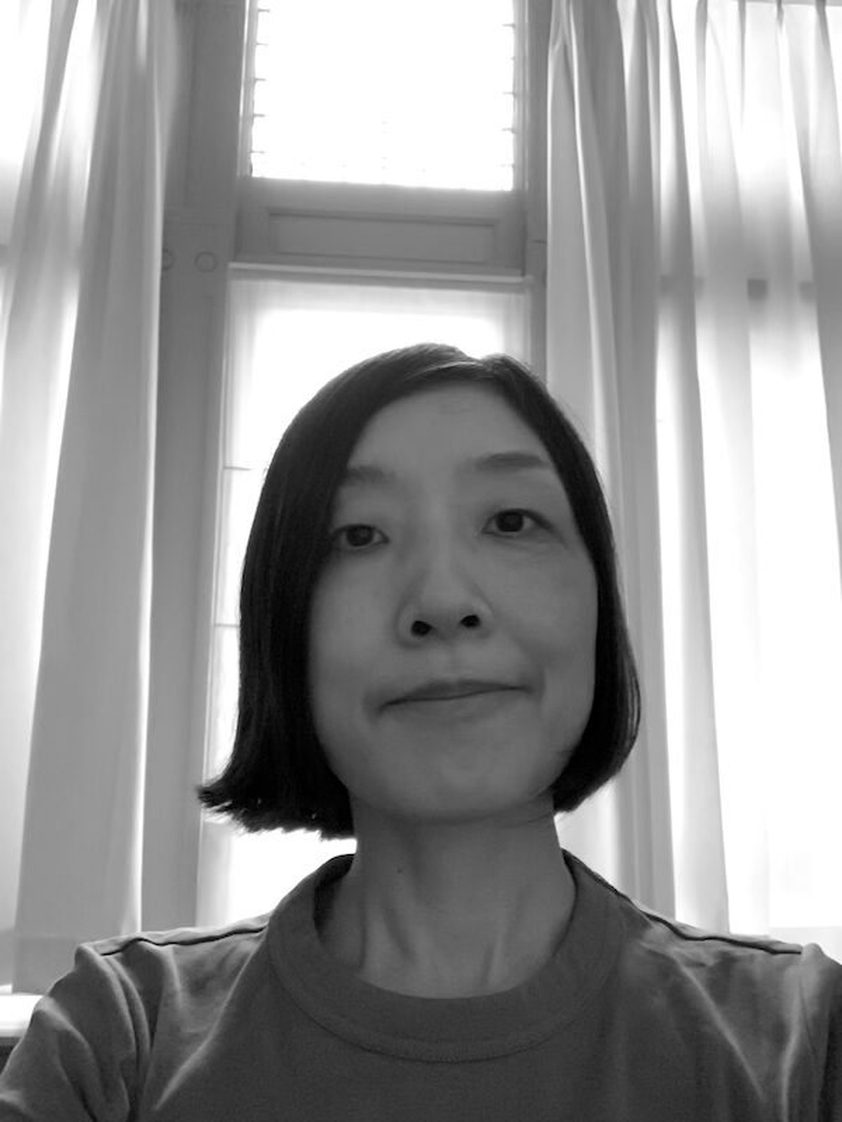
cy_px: 561
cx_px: 421
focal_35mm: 32
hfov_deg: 44.2
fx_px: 1038
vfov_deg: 56.8
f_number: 2.2
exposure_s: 1/16
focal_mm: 2.87
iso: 1250
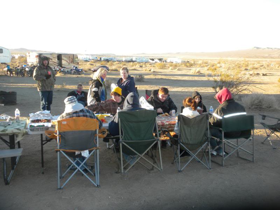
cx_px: 140
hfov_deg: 50.1
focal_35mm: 37
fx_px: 299
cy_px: 105
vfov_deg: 38.7
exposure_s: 1/150
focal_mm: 6.6
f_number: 3.5
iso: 90
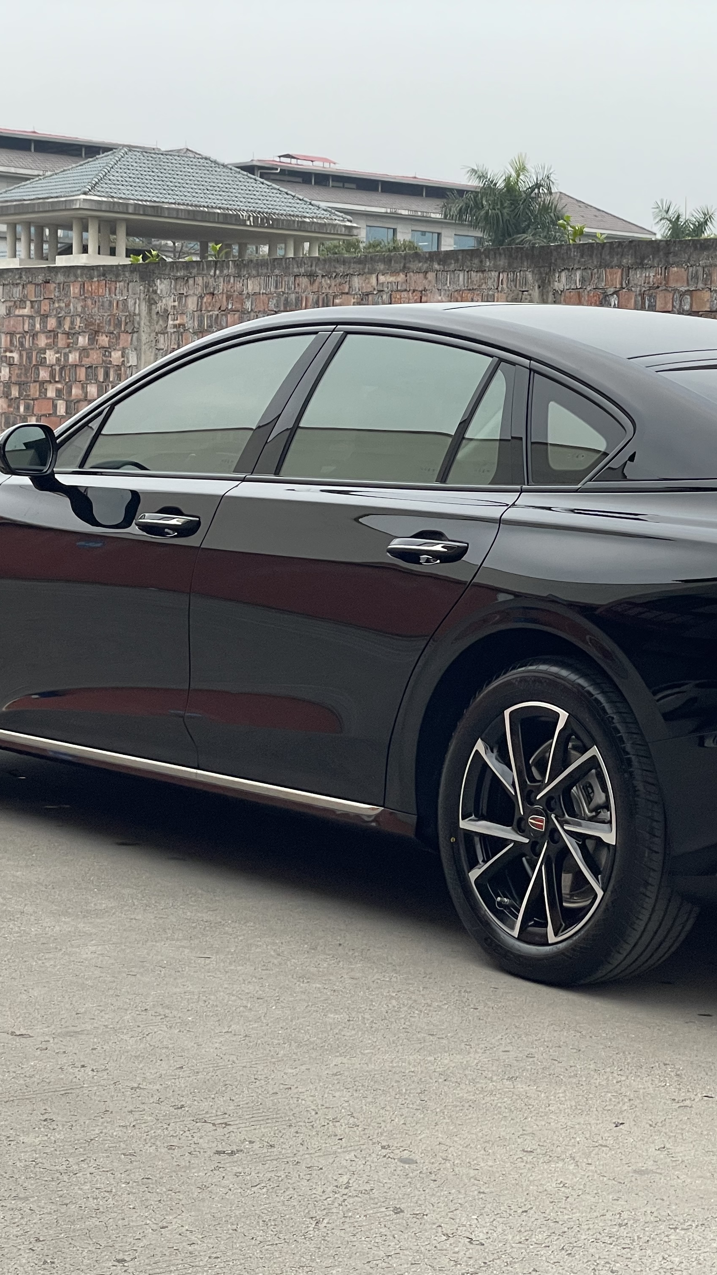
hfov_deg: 15.8
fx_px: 2569
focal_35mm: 76
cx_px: 589
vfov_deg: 27.9
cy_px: 641
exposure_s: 1/99
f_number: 2
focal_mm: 6
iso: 100
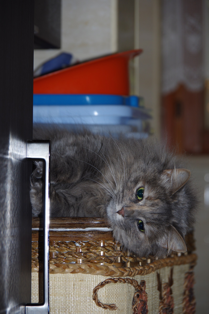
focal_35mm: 202
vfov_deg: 10.2
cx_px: 104
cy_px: 157
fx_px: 1763
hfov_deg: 6.8
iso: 200
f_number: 5.6
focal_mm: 135
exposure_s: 1/180
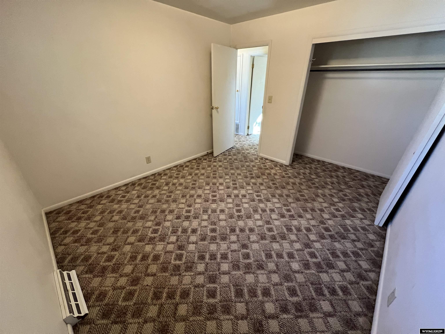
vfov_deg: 89.9
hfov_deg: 106.2
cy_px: 167
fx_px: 167
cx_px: 222
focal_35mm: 13
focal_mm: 1.57
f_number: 1.8
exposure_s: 1/60
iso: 320
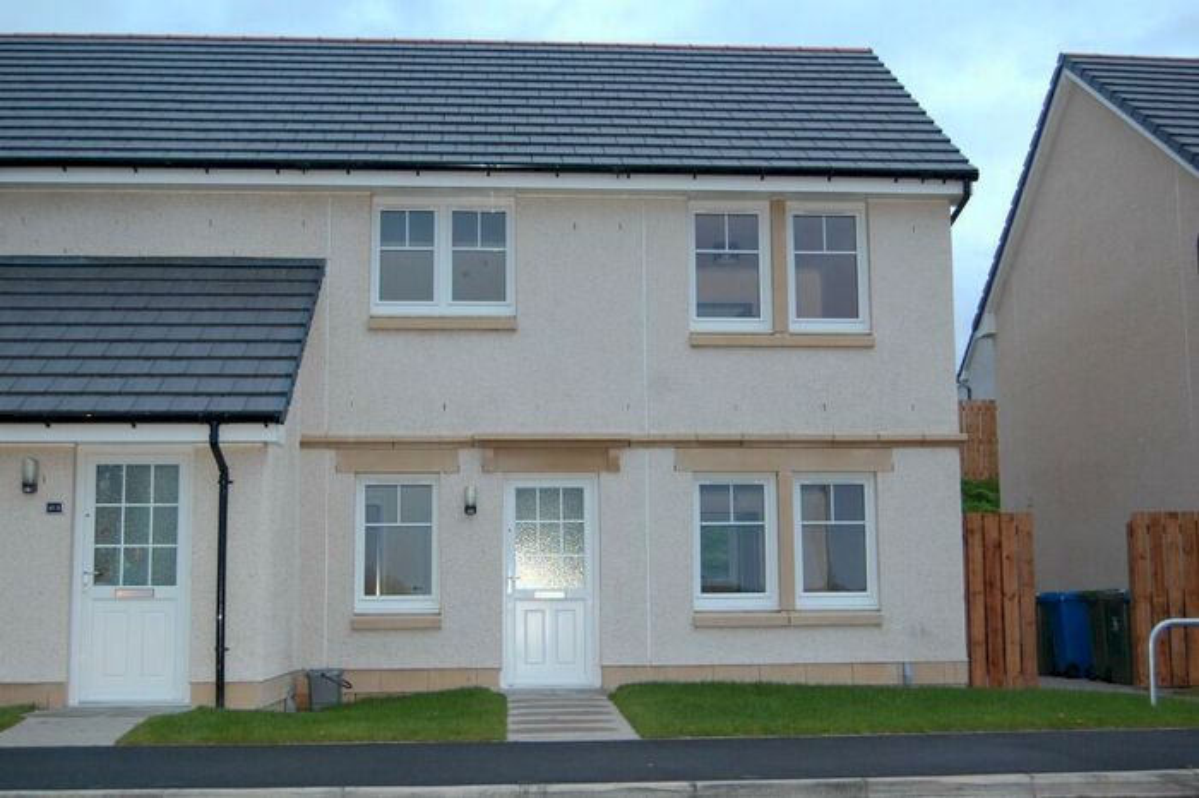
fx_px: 1498
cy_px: 399
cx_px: 600
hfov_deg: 43.6
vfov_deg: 29.8
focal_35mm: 45
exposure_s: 1/60
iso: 720
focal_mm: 30
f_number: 4.2
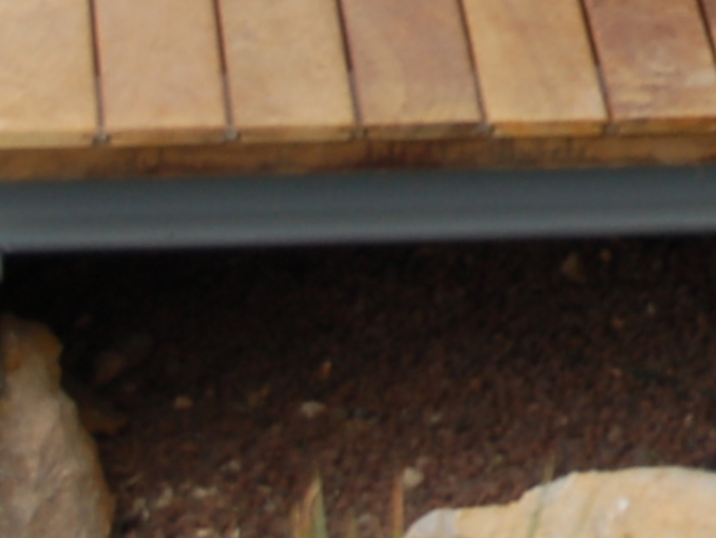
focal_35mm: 338
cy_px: -544
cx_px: 1577
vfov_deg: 4.3
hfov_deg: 5.7
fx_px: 6995
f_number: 6.3
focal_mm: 46
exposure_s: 1/160
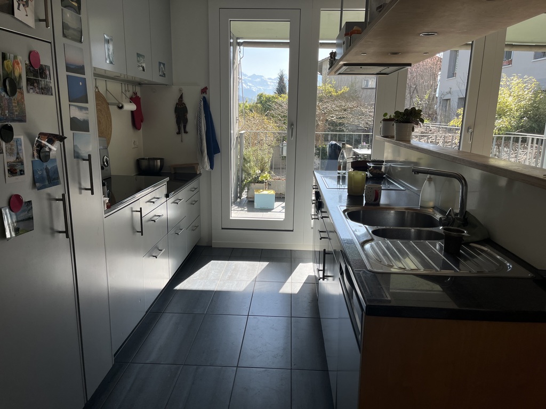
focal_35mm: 26
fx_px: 410
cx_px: 273
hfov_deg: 67.3
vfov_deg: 53.1
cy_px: 204
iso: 50
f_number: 1.6
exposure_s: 1/852
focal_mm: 5.1
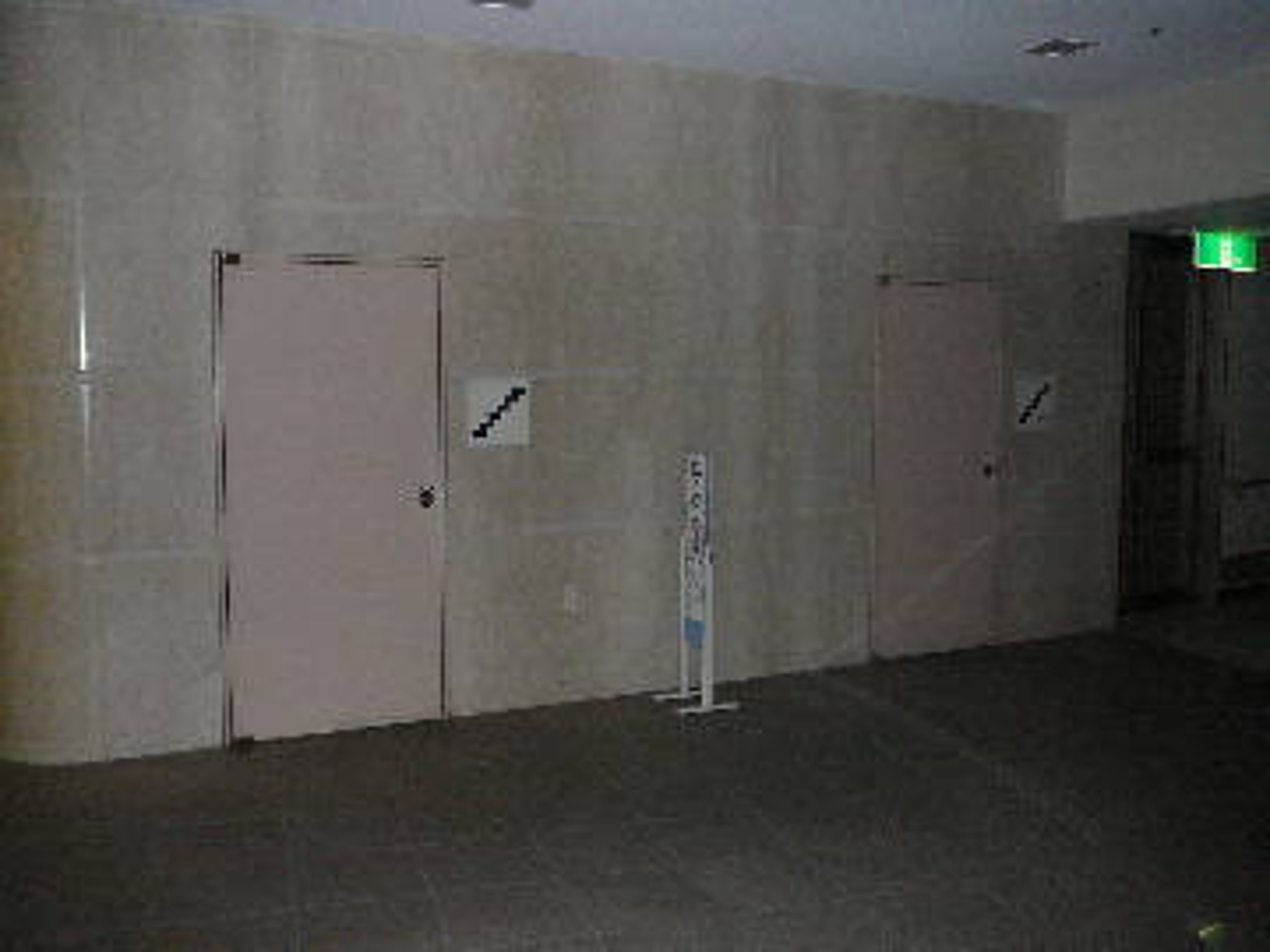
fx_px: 1284
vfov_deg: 40.7
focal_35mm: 35
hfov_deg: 52.6
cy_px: 476
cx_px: 635
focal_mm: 5.2
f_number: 2.8
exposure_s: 1/30
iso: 400
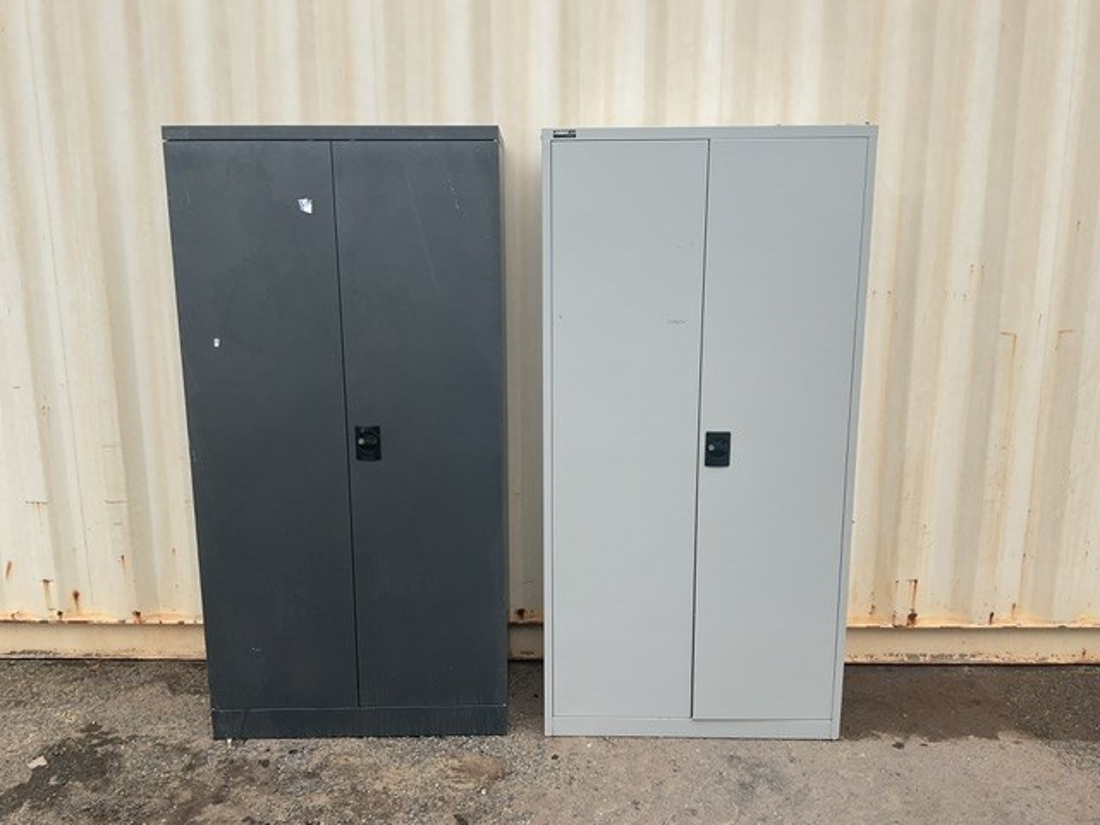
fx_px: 922
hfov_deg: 61.7
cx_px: 550
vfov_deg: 48.2
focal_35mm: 29
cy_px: 412
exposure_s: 1/551
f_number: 1.8
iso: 16
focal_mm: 3
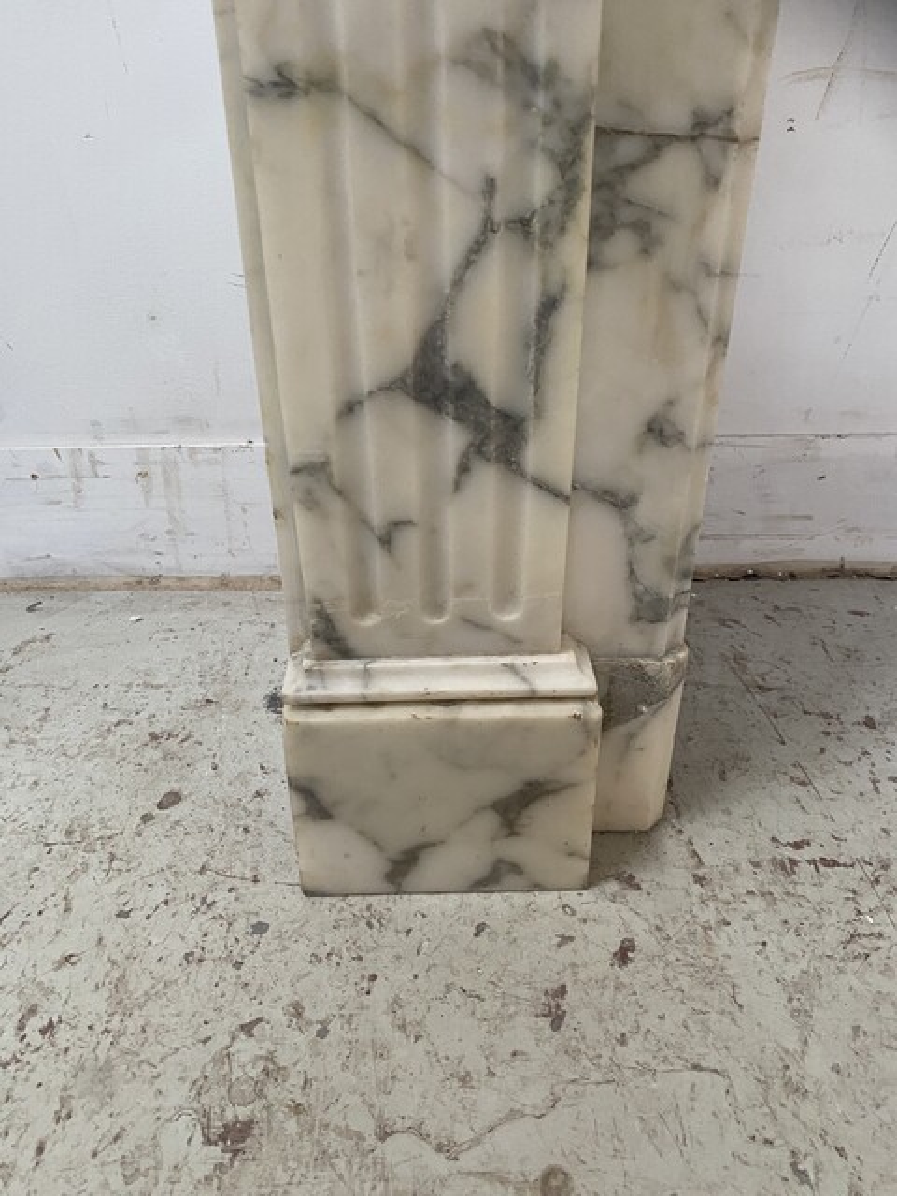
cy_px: 598
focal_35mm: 26
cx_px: 448
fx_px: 898
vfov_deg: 67.3
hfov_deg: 53.1
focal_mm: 4.25
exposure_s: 1/60
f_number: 1.8
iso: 200
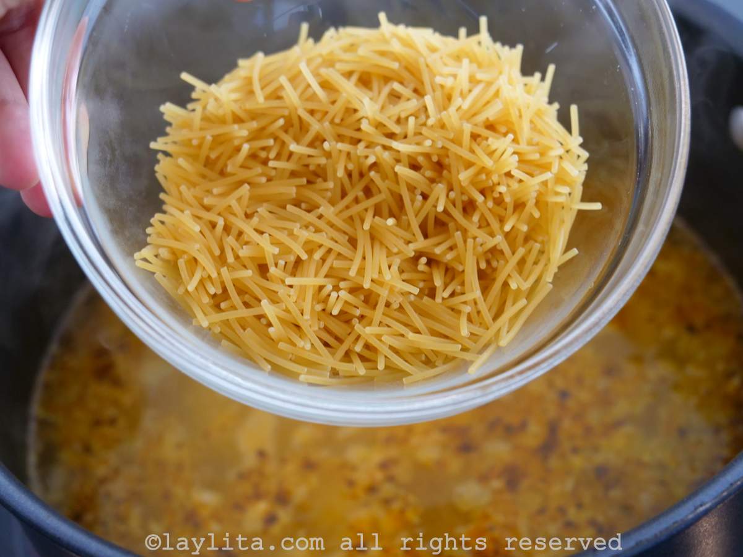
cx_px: 372
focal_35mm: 50
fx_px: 1073
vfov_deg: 29.1
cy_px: 278
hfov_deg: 38.2
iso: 1600
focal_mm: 25
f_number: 3.5
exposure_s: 1/60
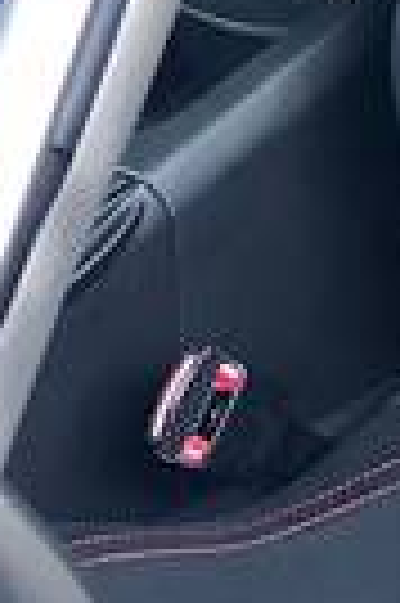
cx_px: 867
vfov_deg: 8.5
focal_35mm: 243
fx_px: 4060
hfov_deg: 5.5
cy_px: 130
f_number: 2.4
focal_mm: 6
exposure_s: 1/17
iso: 160
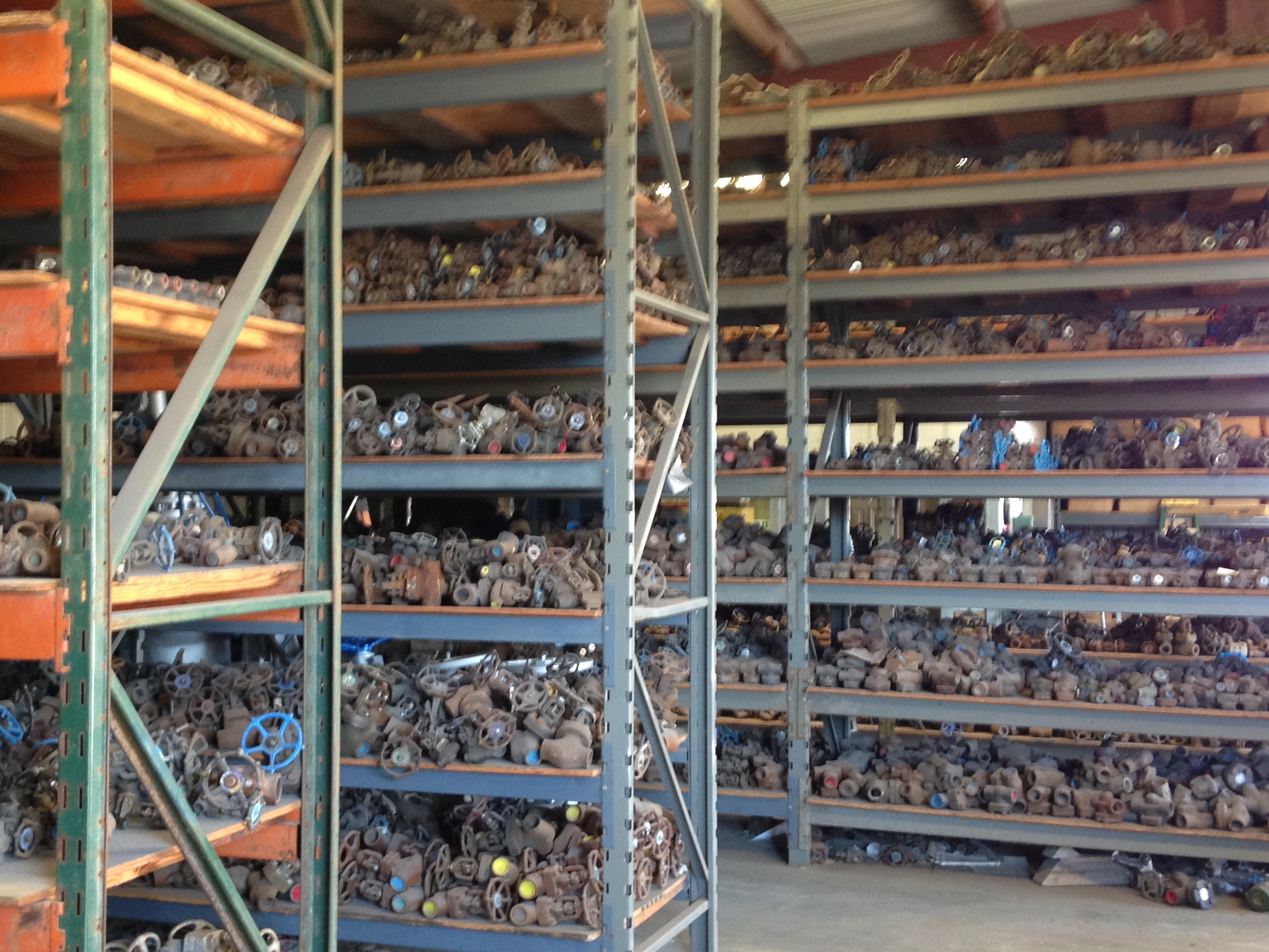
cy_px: 471
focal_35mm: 49
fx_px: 1797
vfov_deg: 29.7
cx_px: 495
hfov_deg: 38.7
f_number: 2.4
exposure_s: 1/20
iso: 80
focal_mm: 4.12
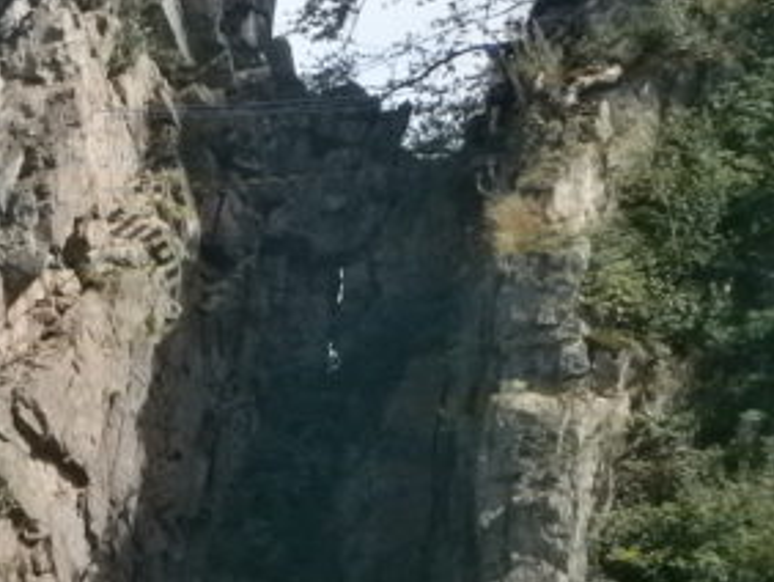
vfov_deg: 4.2
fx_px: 7922
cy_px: 365
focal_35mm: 354
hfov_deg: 5.6
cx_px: 233
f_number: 6.5
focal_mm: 23.5
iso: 80
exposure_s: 1/250
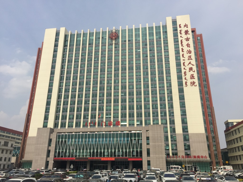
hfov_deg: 61.7
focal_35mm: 29
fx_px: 204
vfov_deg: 48.2
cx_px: 122
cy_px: 91
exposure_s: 1/3049
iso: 32
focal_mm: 4.15
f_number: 2.2
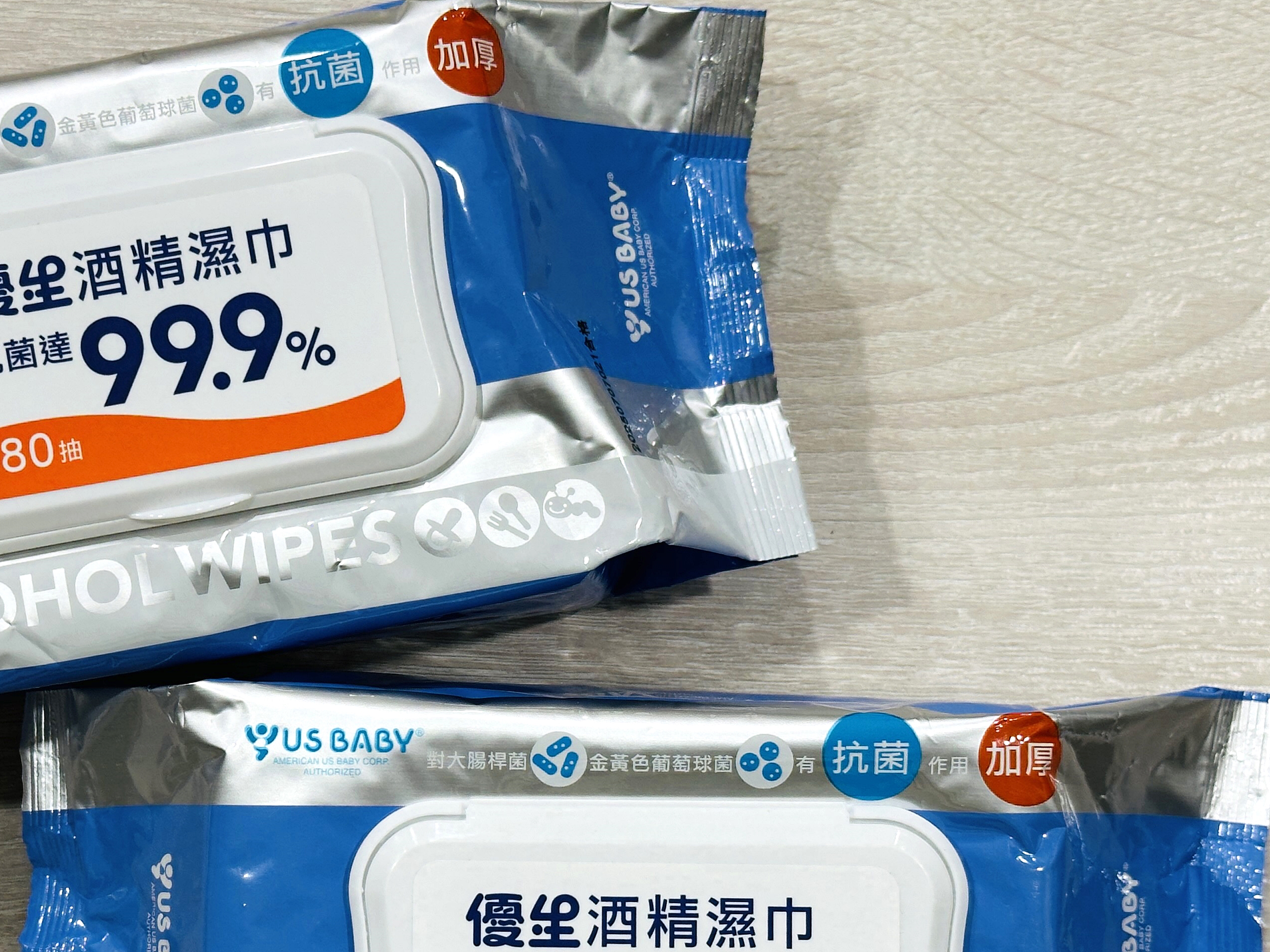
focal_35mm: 76
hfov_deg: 25.5
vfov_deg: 19.3
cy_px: 636
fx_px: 2788
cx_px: 419
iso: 64
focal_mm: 6.86
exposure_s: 1/60
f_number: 1.78
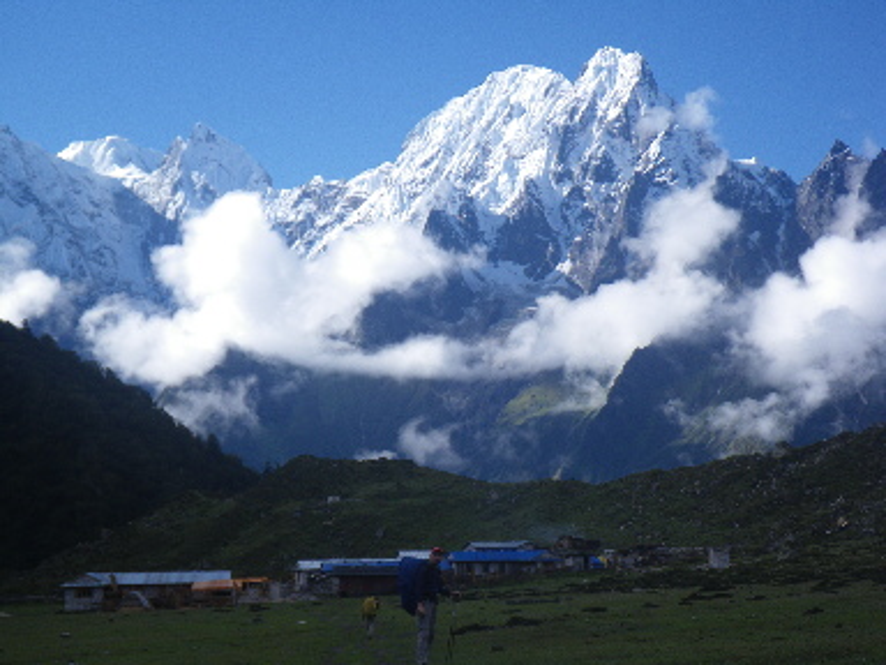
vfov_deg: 23.7
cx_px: 443
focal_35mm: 62
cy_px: 332
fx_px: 1587
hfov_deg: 31.2
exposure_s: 1/250
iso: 50
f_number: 4.6
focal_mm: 11.1
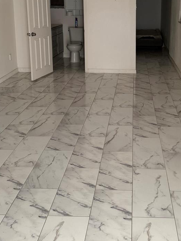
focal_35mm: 41
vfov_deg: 43.9
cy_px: 54
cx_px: 128
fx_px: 286
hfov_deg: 34.6
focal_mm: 6.76
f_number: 1.78
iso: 100
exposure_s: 1/358
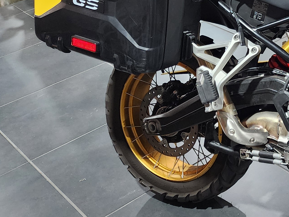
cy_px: 29
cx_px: 396
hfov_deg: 23.3
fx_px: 601
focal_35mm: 72
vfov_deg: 20.1
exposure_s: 1/120
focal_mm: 6.4
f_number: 1.8
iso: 400
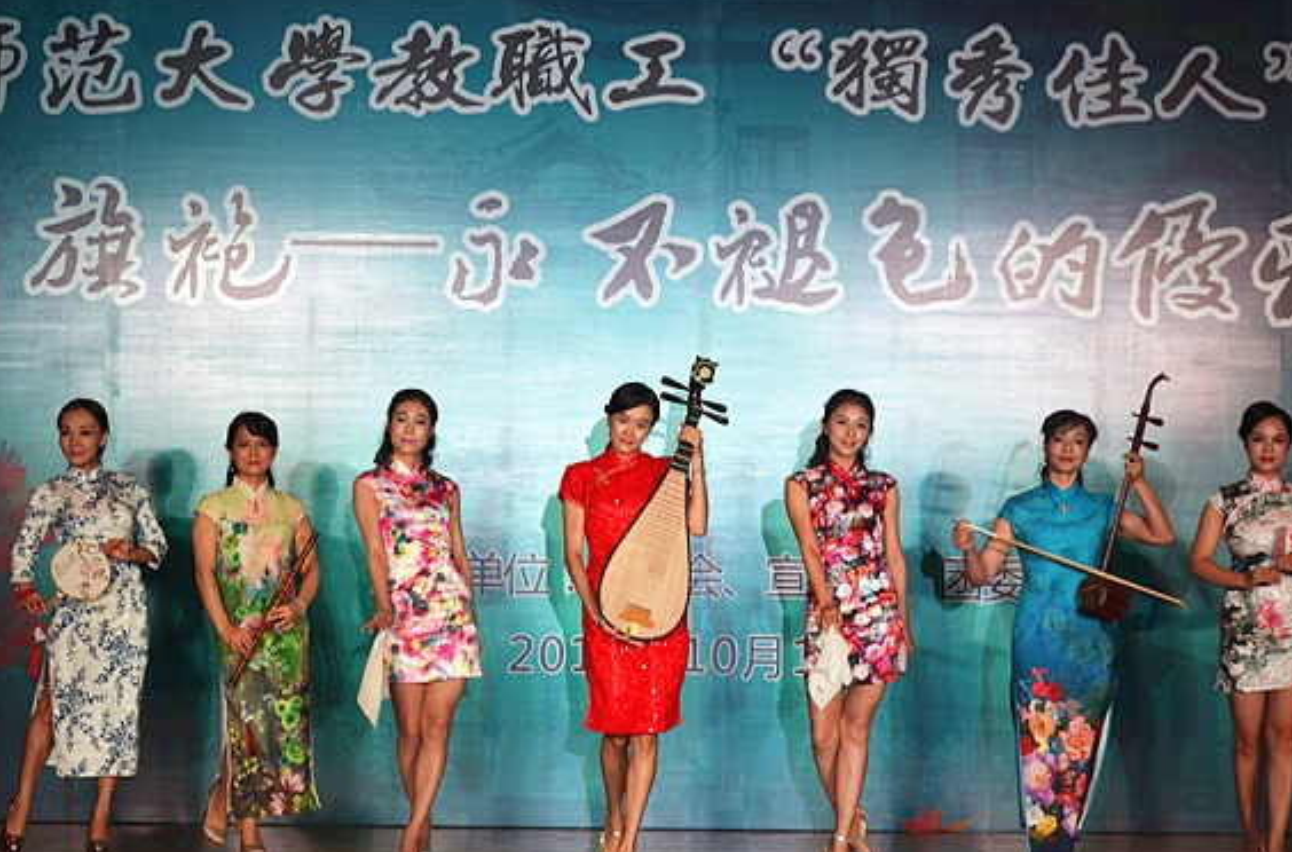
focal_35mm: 83
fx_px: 2969
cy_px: 440
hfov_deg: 24.6
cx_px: 639
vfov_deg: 16.3
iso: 200
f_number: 5.6
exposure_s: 1/80
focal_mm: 52
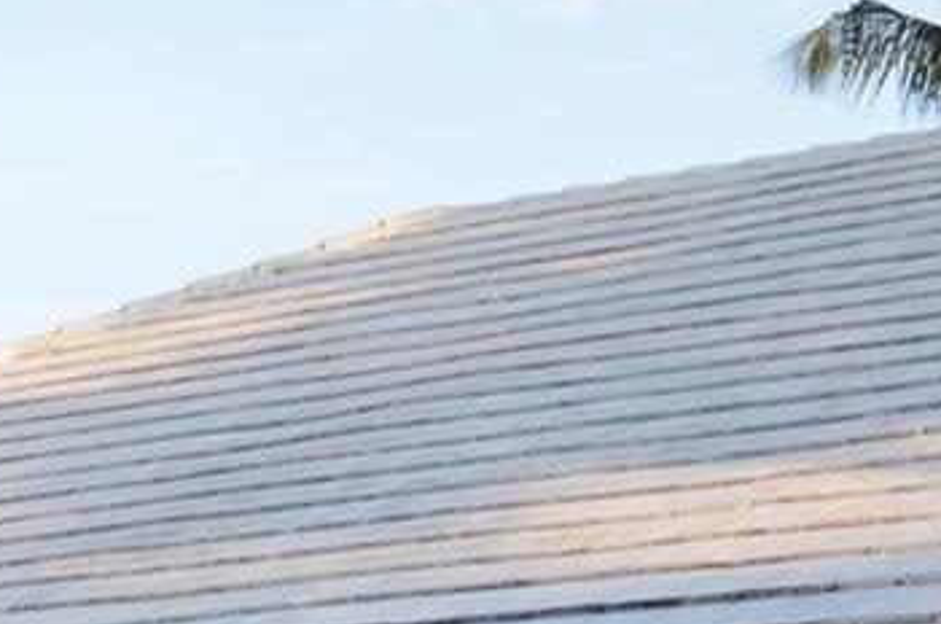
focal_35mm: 158
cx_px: -40
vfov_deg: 8.1
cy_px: 1380
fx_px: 4122
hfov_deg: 12.8
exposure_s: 1/250
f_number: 4
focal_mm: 18
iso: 125
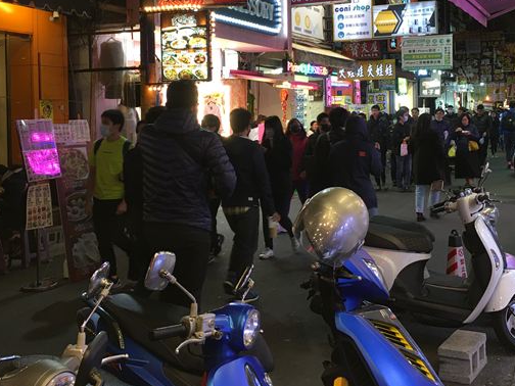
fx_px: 684
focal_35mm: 46
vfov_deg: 31.2
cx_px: 314
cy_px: 119
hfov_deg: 41.0
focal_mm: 4.15
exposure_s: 1/15
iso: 32
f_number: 2.2
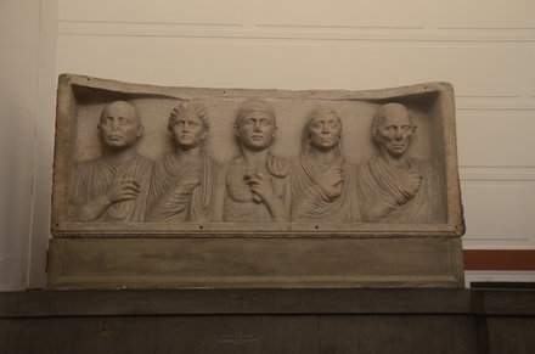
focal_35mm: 42
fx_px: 623
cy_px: 177
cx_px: 268
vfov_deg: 31.7
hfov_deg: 46.5
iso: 1250
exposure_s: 1/25
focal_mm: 28
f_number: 4
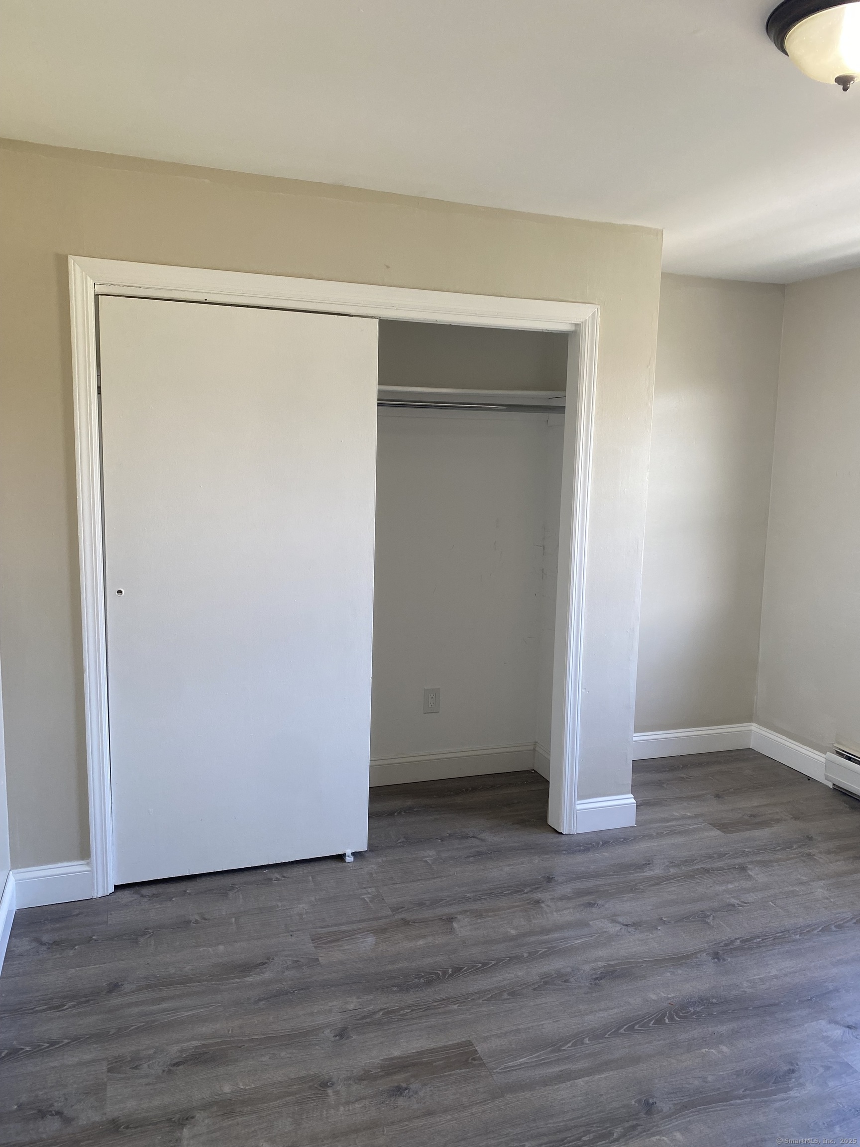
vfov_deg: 67.3
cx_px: 430
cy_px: 574
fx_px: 861
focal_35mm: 26
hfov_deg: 53.1
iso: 100
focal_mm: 4.25
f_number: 1.8
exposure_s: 1/121
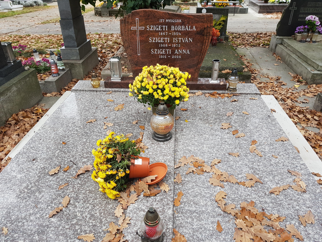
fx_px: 242
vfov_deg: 53.1
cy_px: 121
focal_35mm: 26
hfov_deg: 67.3
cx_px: 161
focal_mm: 4.2
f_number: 1.7
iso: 64
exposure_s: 1/100
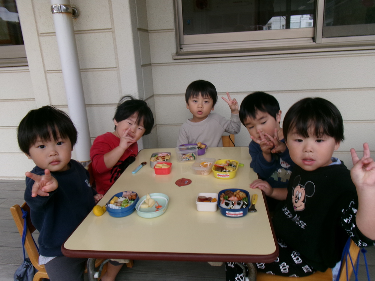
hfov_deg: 63.4
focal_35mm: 28
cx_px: 188
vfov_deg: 49.7
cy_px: 140
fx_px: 303
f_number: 10.8
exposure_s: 1/50
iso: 100
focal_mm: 5.1
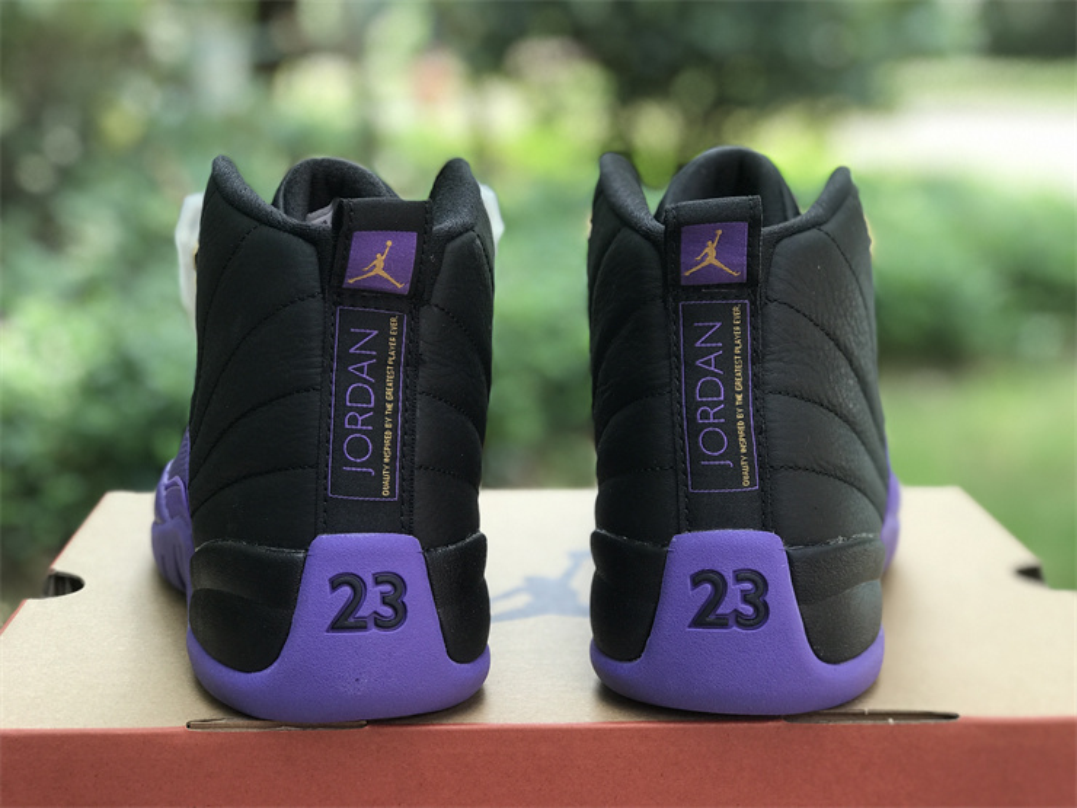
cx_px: 538
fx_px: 1773
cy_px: 404
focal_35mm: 57
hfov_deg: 33.8
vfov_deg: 25.7
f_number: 2.8
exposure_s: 1/100
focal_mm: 6.6
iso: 40
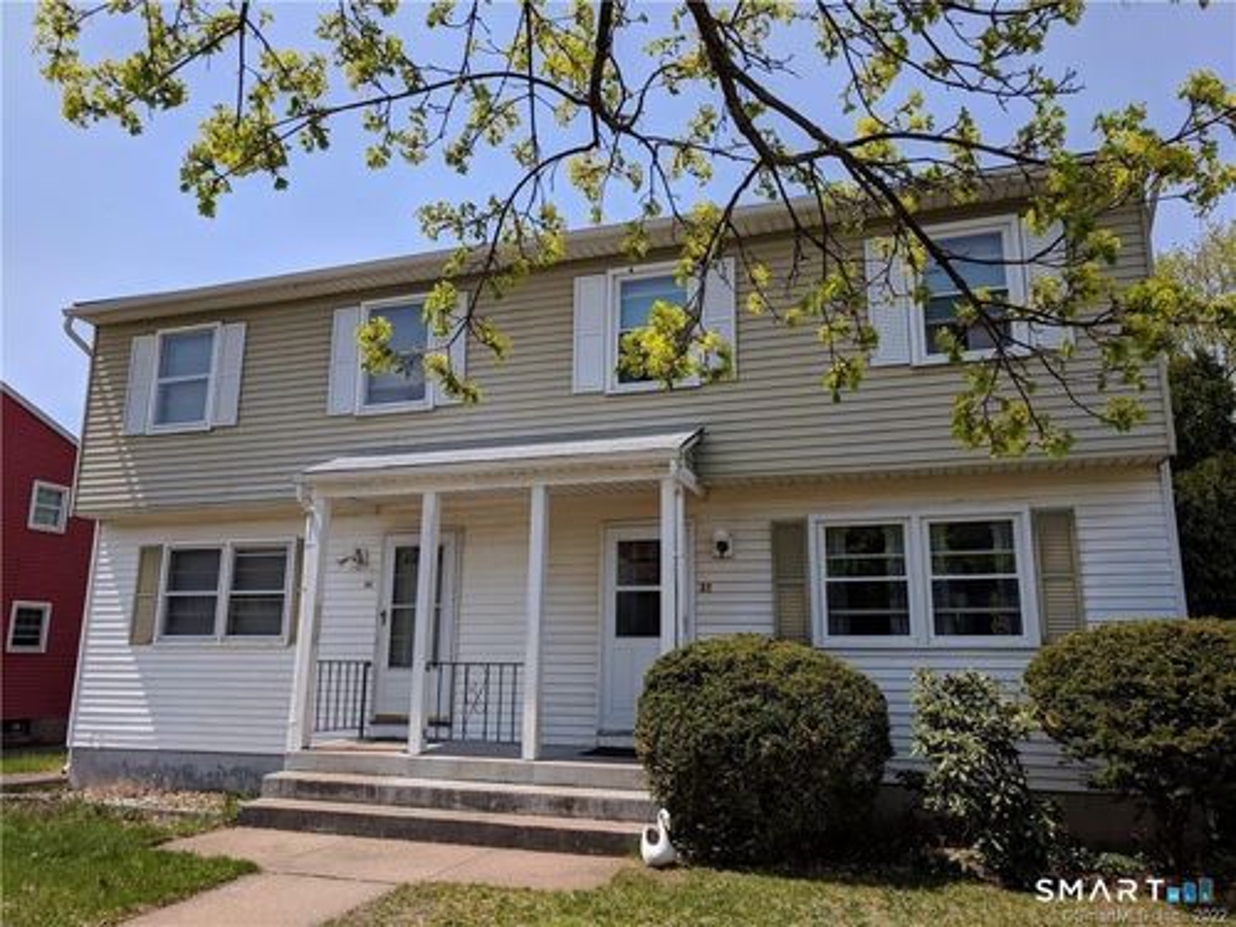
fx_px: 928
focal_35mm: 26
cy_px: 464
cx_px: 618
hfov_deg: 67.3
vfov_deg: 53.1
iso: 50
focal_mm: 4.67
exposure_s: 1/1862
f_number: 2
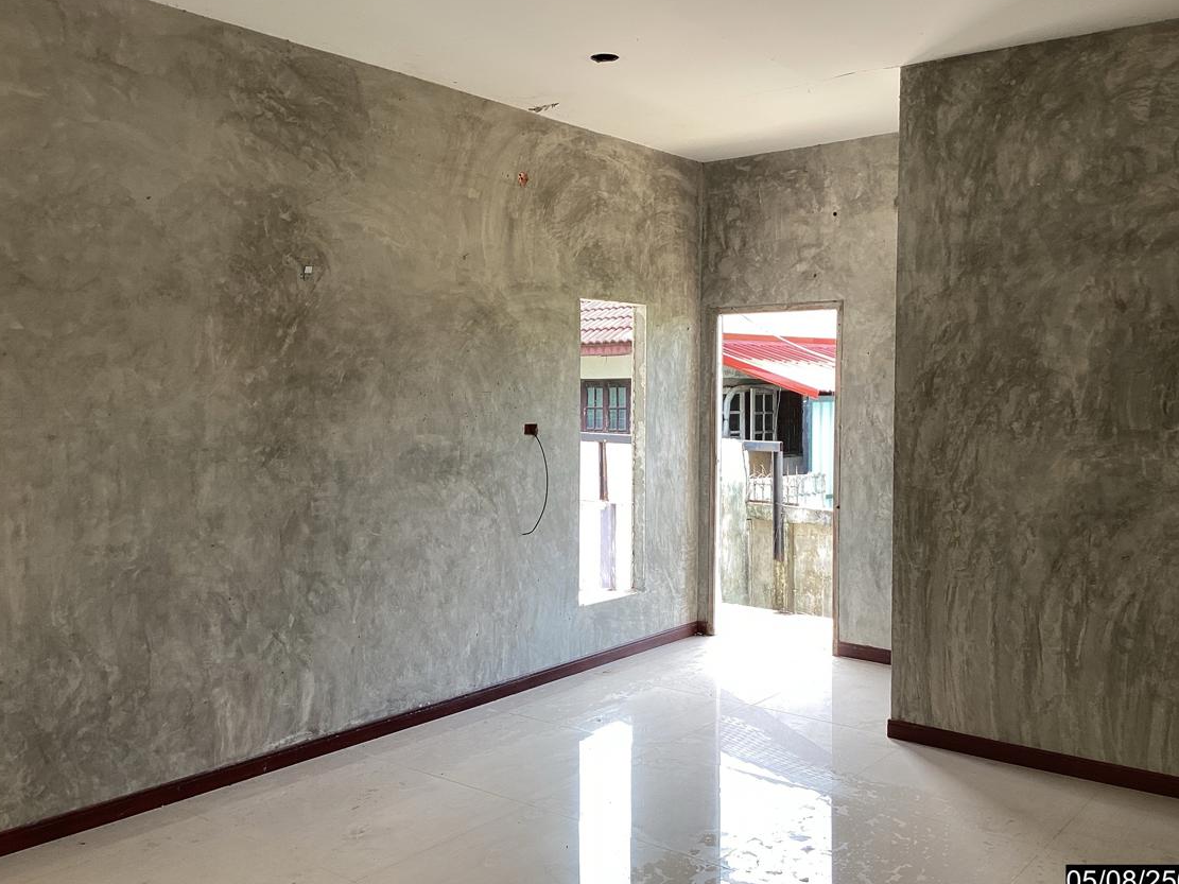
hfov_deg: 56.8
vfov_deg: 44.2
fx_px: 1090
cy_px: 440
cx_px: 600
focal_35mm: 32
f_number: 2.4
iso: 40
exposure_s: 1/100
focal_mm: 3.3
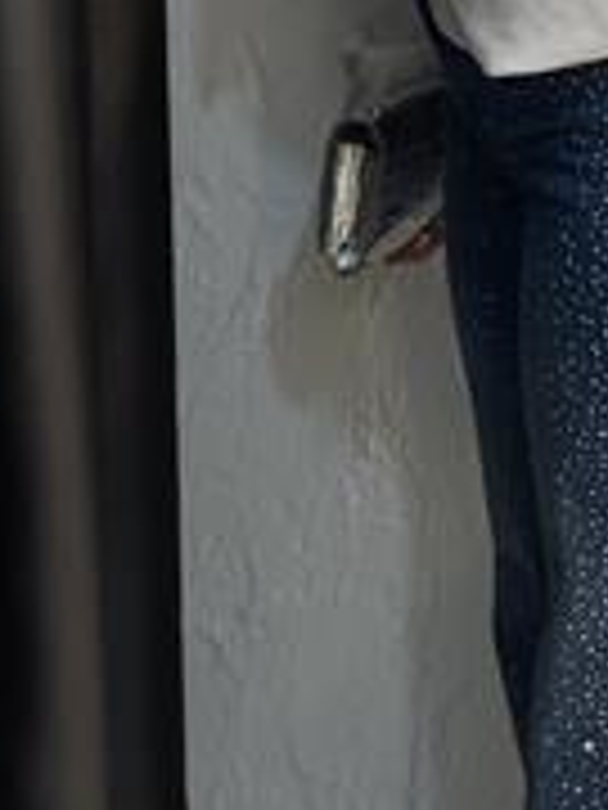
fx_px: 2787
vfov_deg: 16.5
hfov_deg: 12.2
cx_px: 676
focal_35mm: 119
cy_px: 493
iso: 64
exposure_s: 1/100
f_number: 2
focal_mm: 6
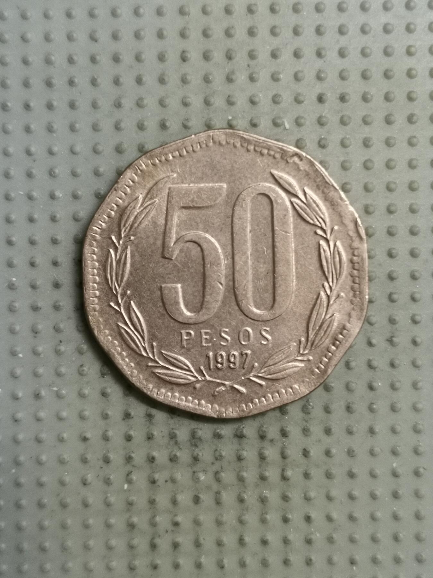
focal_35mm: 52
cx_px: 216
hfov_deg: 28.0
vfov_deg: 36.8
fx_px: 867
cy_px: 289
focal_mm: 4.75
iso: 500
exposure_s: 1/22.5
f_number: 1.8
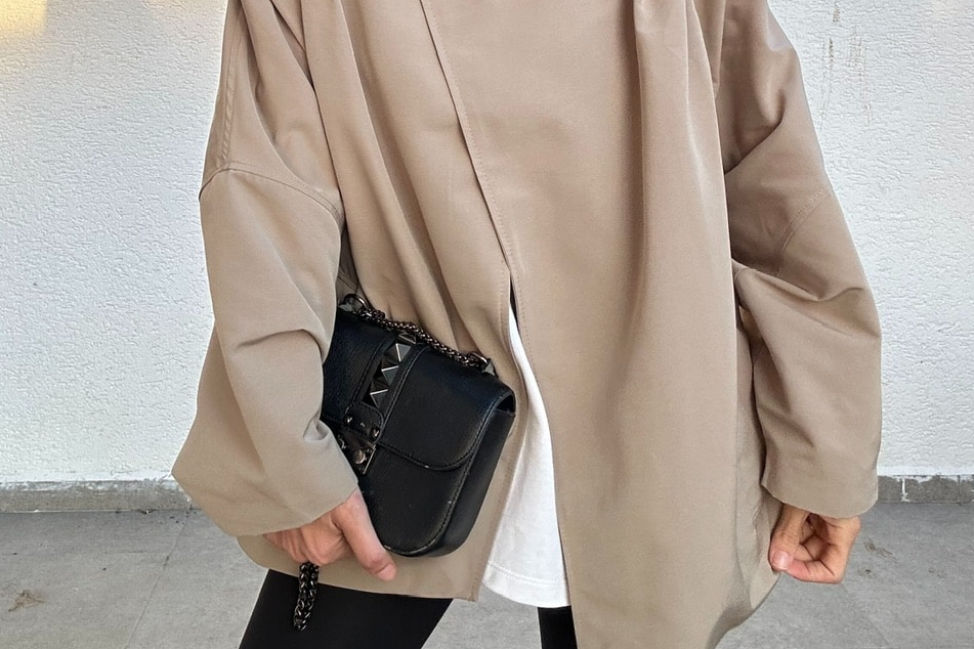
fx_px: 1136
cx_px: 484
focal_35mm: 42
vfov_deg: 30.4
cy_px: 60
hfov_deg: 46.4
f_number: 1.9
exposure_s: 1/149
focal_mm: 2.69
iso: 20
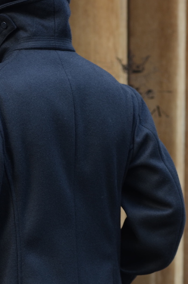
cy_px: 205
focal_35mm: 215
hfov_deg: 6.4
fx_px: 1692
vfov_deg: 9.6
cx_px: 50
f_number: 1.8
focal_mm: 85
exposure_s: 1/60
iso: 320
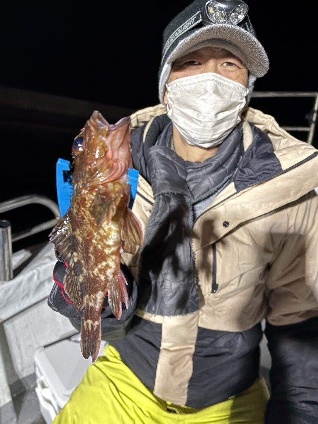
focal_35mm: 26
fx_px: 318
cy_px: 212
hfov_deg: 53.1
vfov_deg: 67.3
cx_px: 159
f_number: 1.6
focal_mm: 5.96
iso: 1000
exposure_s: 1/22
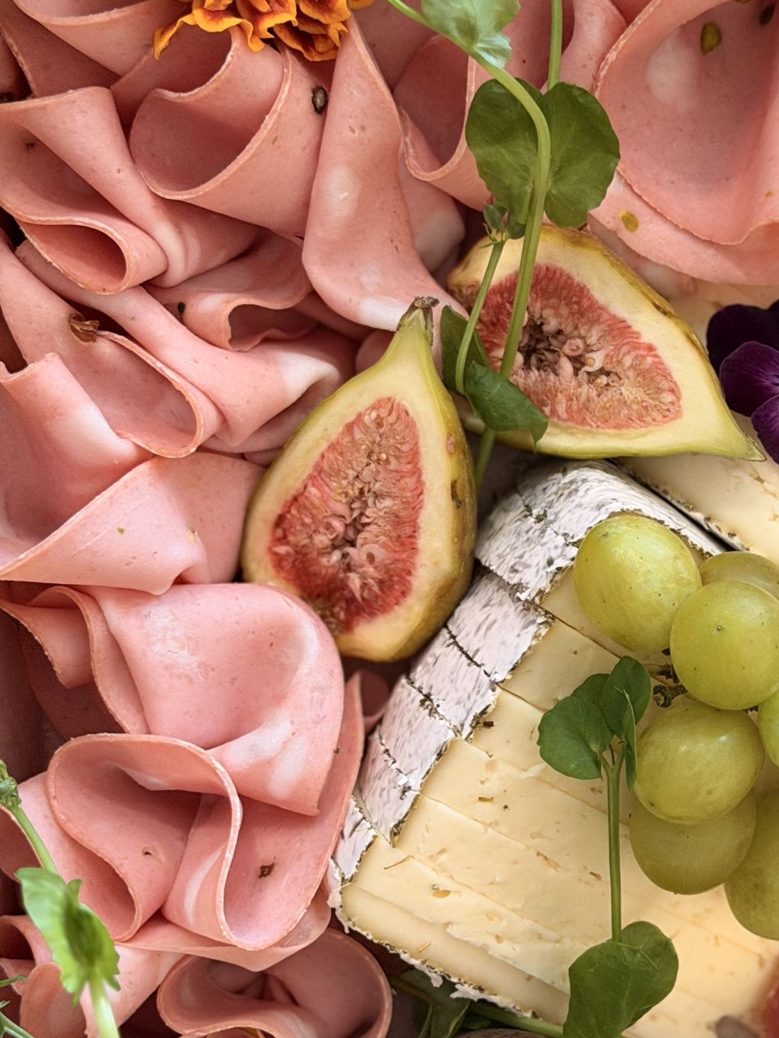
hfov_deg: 16.3
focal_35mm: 90
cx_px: 664
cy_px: 545
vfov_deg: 21.8
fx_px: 2700
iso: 250
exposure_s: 1/33
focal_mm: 6.76
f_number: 1.78
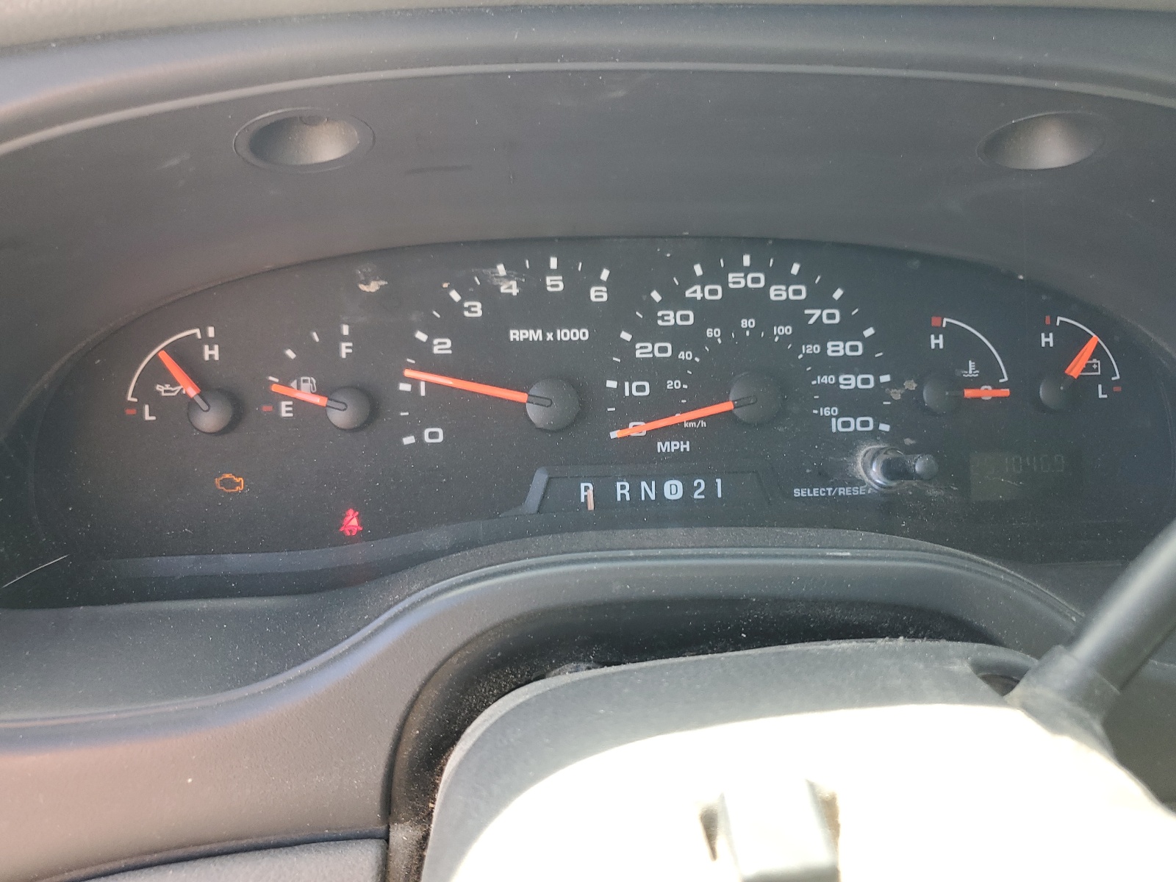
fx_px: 883
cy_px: 441
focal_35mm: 26
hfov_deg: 67.3
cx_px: 588
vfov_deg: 53.1
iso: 54
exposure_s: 1/120
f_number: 1.5
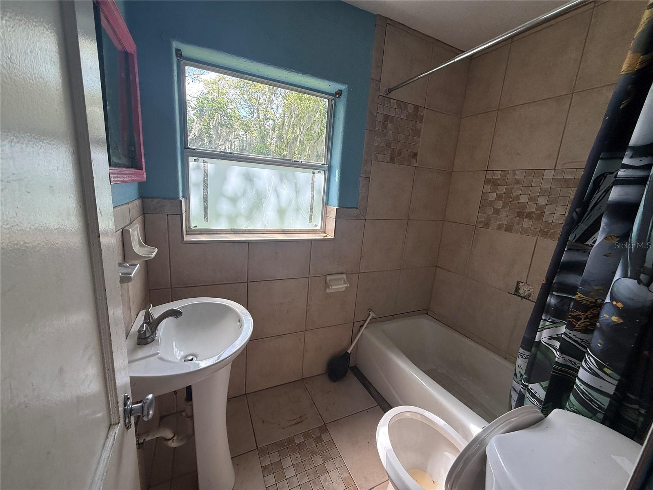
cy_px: 245
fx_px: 264
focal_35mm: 14
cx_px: 326
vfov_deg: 85.7
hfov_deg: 102.1
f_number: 2.2
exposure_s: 1/165
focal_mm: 2.22
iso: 64
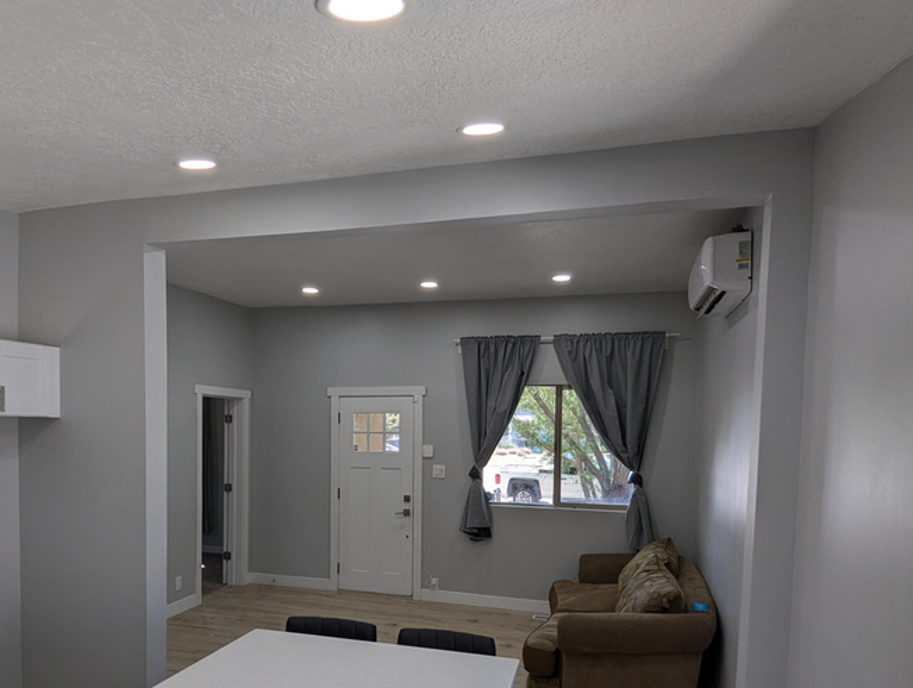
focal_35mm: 25
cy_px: 454
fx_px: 660
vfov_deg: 54.0
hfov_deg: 69.0
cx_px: 393
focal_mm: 2.35
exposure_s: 1/120
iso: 47
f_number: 2.2
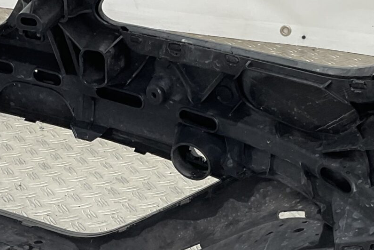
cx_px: 125
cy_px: 252
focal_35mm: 97
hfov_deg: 20.9
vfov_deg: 13.9
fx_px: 1008
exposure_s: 1/120
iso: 25
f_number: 1.8
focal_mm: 3
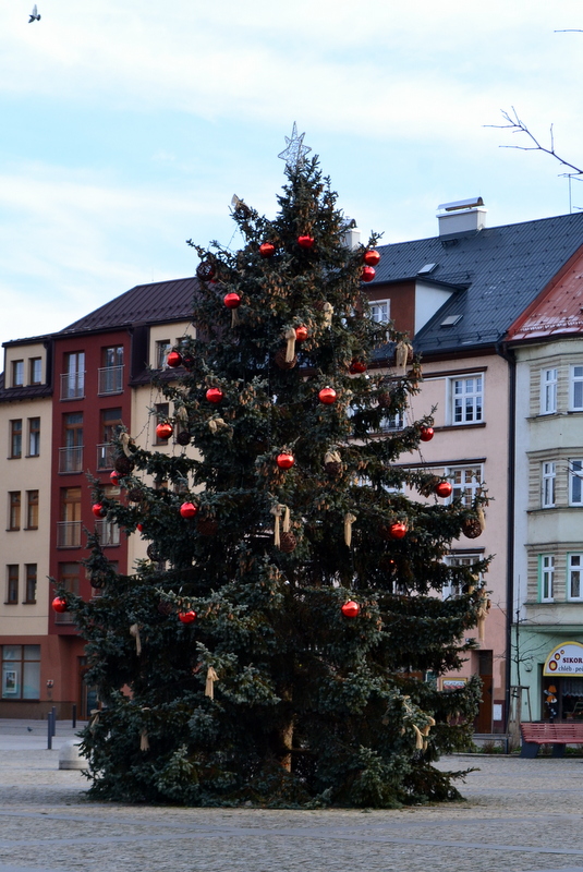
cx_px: 292
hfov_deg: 20.2
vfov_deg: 29.8
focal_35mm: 68
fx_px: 1636
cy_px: 436
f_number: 10
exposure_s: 1/200
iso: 400
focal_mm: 45
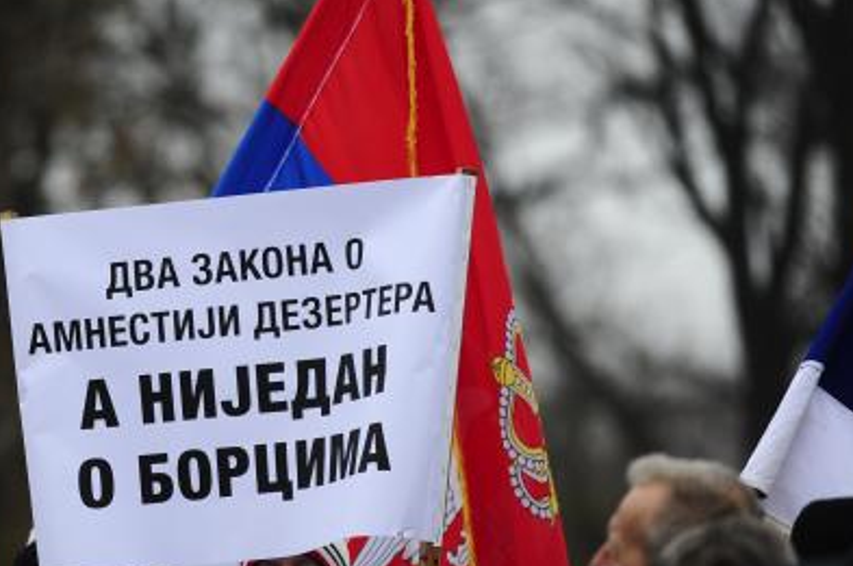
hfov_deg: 6.3
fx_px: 7715
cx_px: 219
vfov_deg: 4.2
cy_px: 345
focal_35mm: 326
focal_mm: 200
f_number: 2.8
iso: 400
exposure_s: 1/500
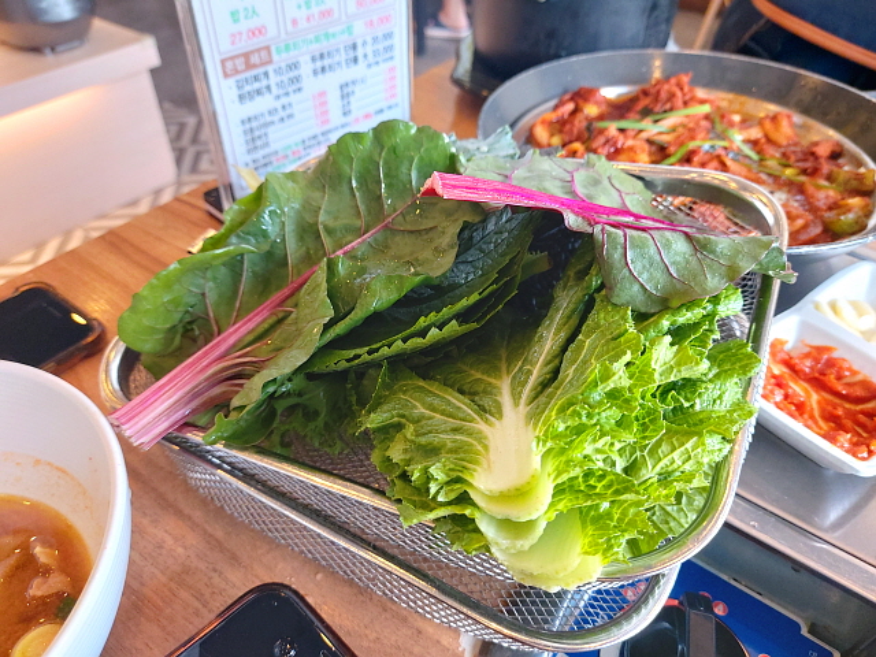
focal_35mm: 25
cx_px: 438
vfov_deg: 54.9
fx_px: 633
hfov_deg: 69.4
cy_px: 328
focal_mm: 4.58
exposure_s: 1/60
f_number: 2
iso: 200
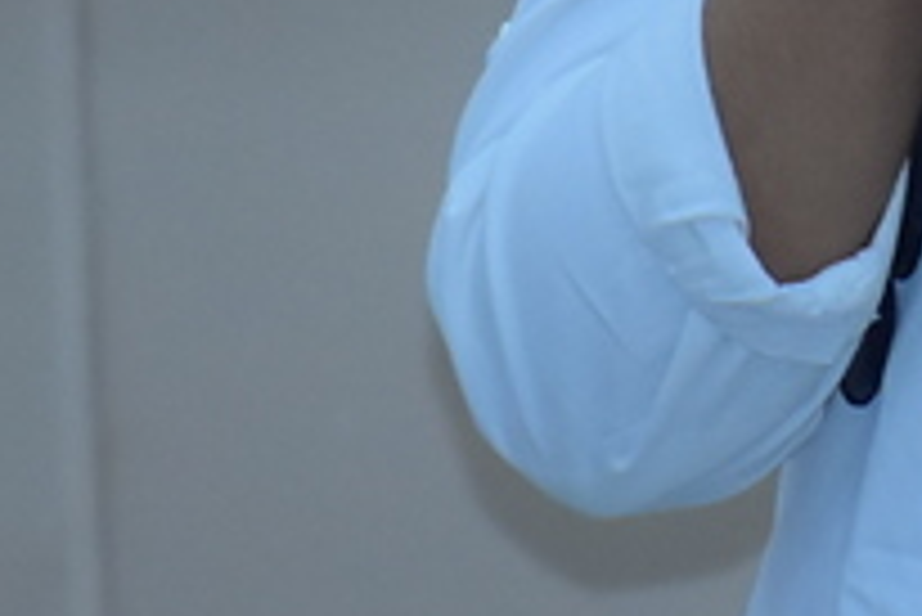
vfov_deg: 0.9
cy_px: -519
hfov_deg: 1.4
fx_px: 38468
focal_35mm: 1501
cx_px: 783
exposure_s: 1/160
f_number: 2.8
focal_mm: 200
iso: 2000
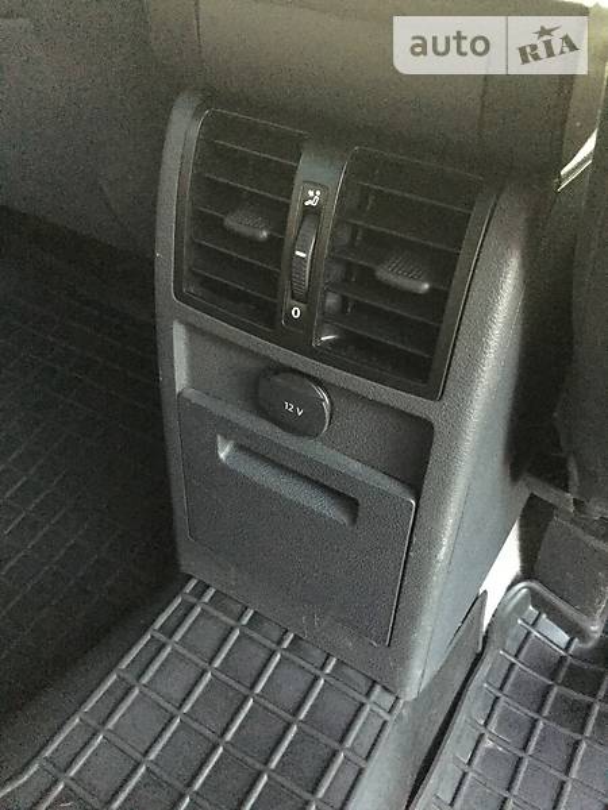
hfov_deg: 48.2
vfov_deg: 61.7
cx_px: 304
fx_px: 679
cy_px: 405
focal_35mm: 29
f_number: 2.2
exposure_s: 1/17
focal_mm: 4.2
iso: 1600
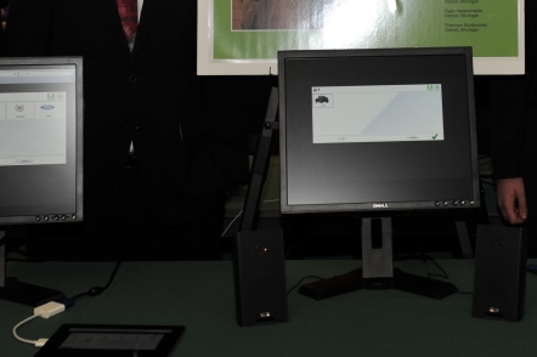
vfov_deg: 15.6
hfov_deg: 23.5
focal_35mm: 86
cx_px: 371
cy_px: 10
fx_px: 1282
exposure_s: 1/60
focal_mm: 38
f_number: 5
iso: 200
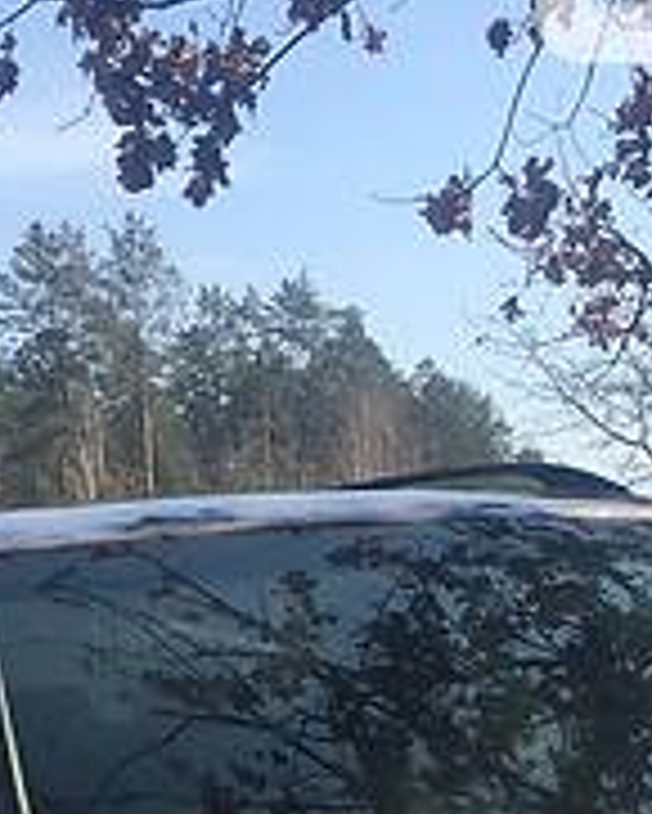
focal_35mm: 94
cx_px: 238
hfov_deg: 16.4
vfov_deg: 18.4
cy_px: 1165
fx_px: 2265
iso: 25
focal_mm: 4.2
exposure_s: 1/916
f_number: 2.2
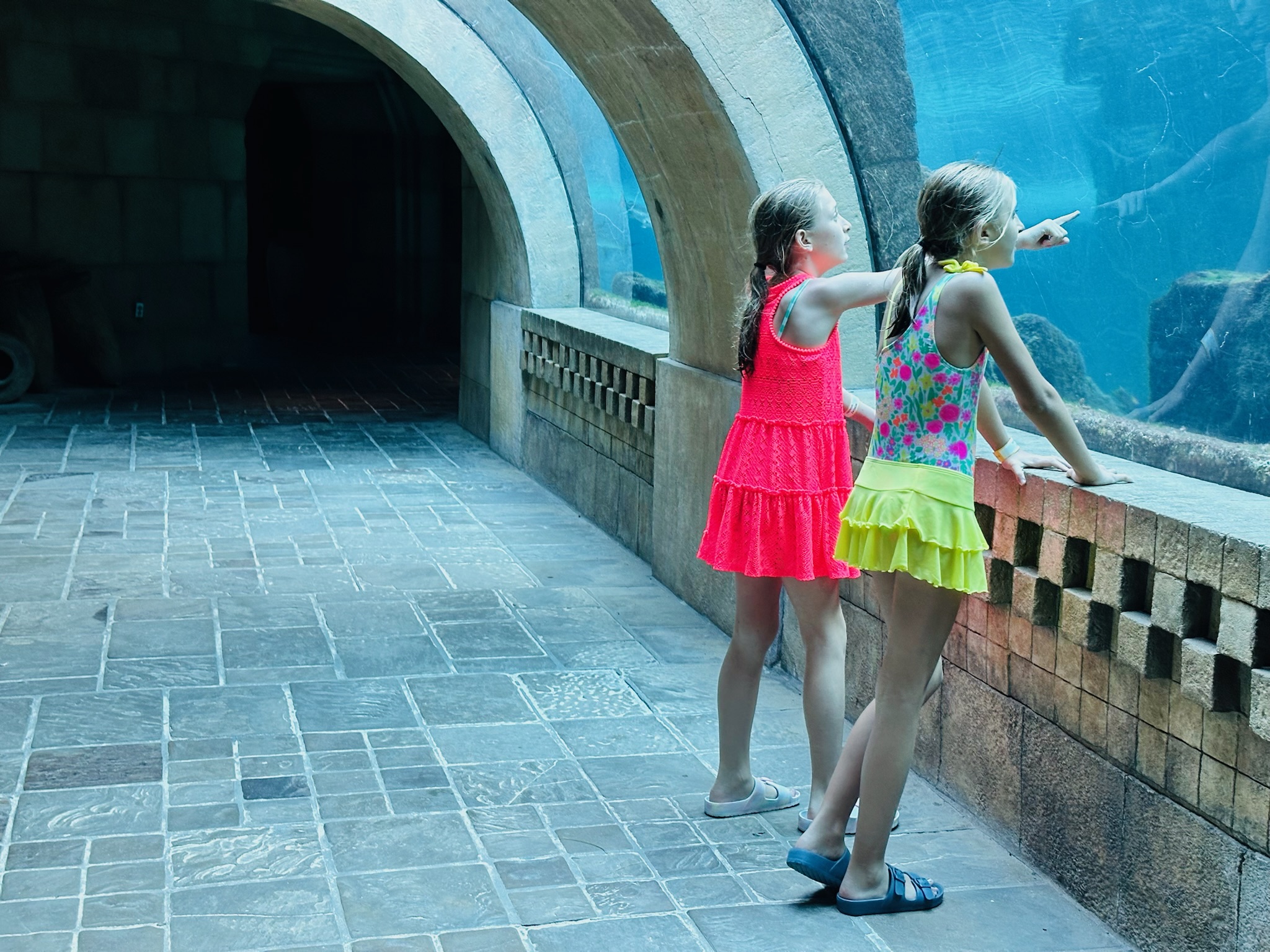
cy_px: 476
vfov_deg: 30.3
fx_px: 1761
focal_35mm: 48
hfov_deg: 39.7
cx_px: 635
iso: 160
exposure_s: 1/60
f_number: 1.78
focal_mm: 6.86
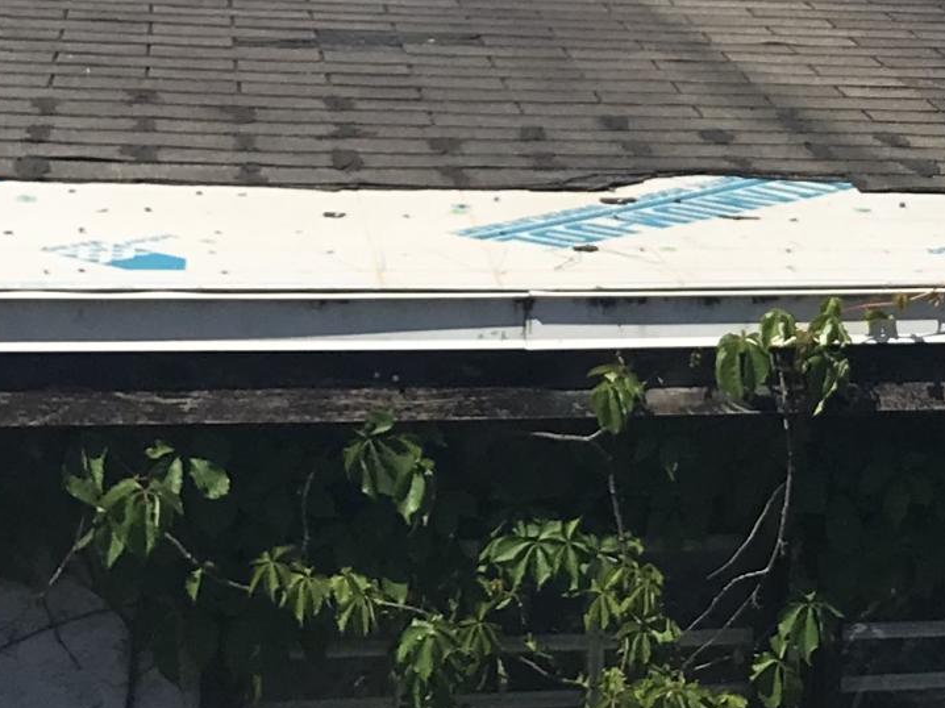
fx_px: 3193
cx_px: 1328
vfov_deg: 12.5
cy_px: -37
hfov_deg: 15.7
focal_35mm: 117
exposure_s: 1/3690
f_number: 1.8
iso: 20
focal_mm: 3.99
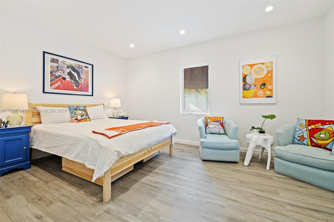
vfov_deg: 81.1
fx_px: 130
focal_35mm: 14
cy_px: 111
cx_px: 167
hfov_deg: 104.3
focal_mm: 14
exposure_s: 1/1.67
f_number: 8
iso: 200
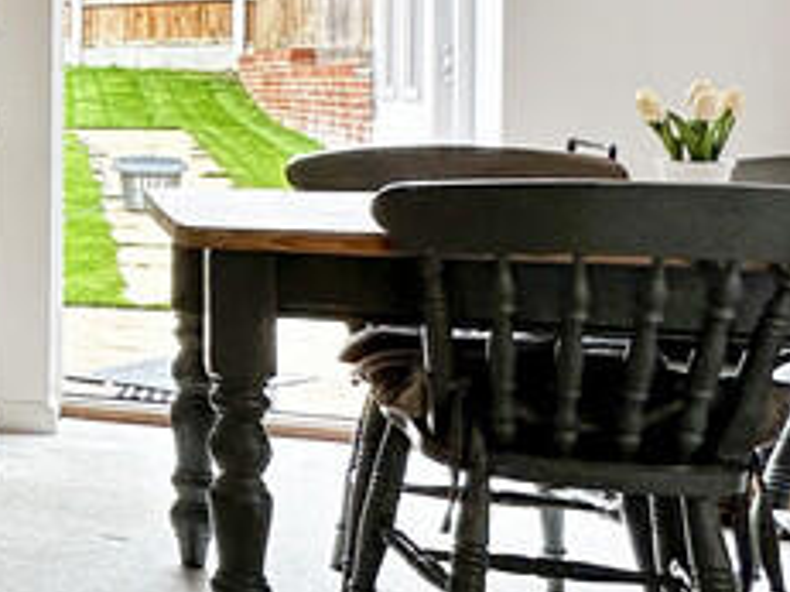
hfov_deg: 18.7
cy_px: 318
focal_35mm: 62
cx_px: -814
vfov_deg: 23.6
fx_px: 1414
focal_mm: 2.22
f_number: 2.2
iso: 80
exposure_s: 1/99
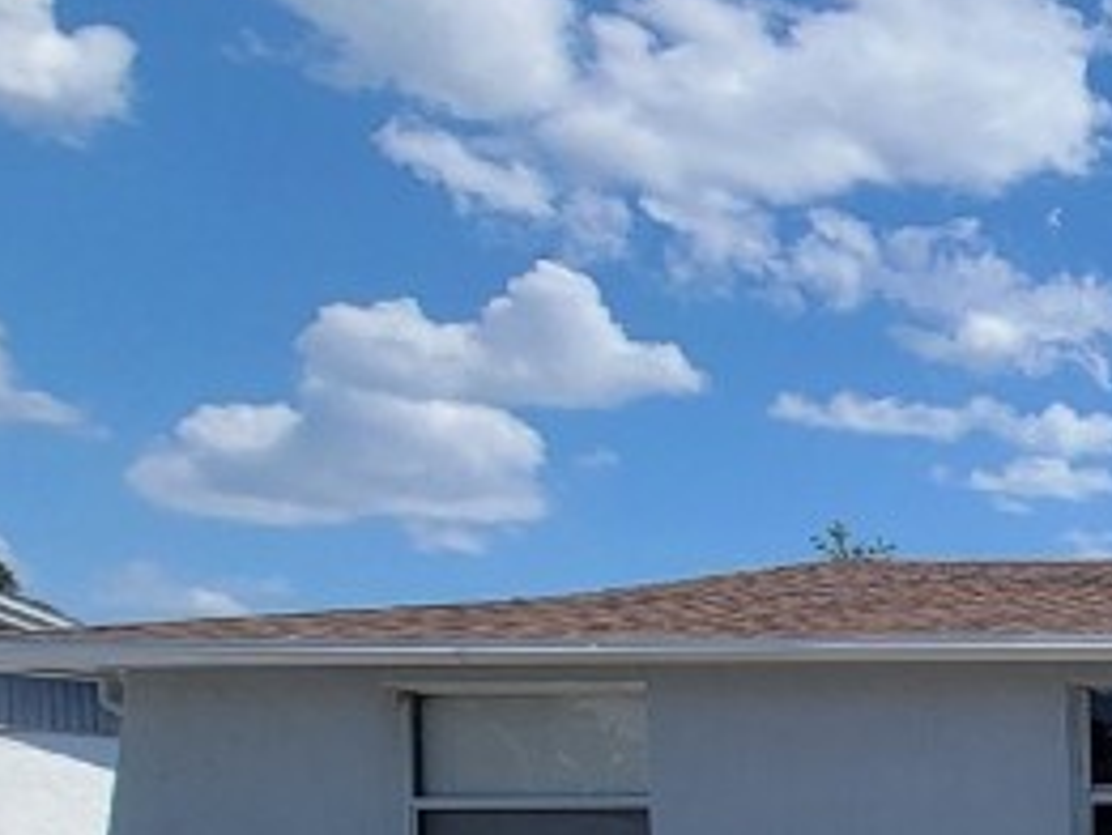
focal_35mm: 51
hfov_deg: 21.9
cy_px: 886
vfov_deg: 26.6
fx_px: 1639
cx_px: 2028
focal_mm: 2.2
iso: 50
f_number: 2.2
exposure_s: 1/2283
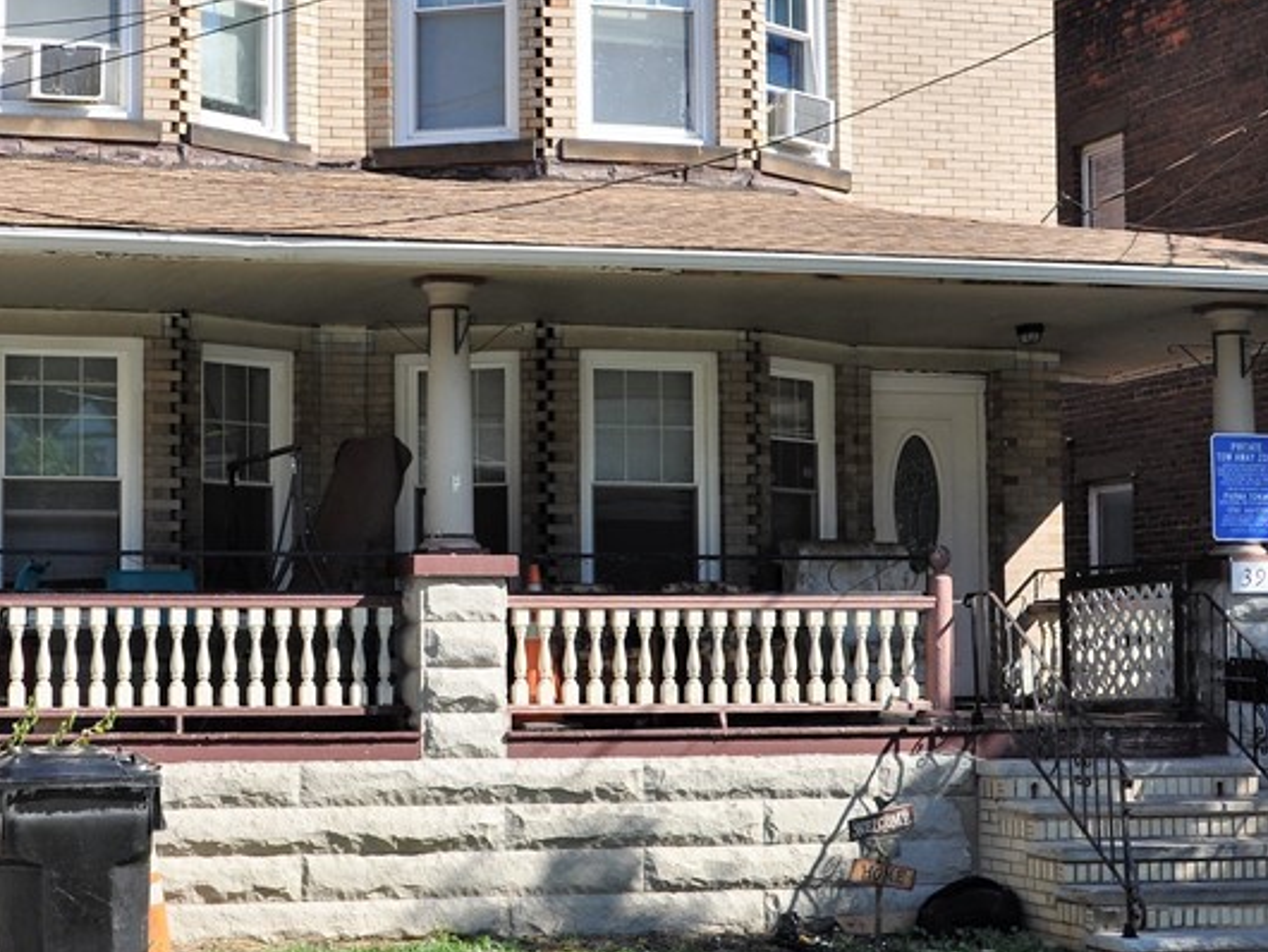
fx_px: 2491
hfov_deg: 28.2
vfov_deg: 21.6
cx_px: 340
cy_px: 383
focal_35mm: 68
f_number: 9
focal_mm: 23
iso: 200
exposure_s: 1/320
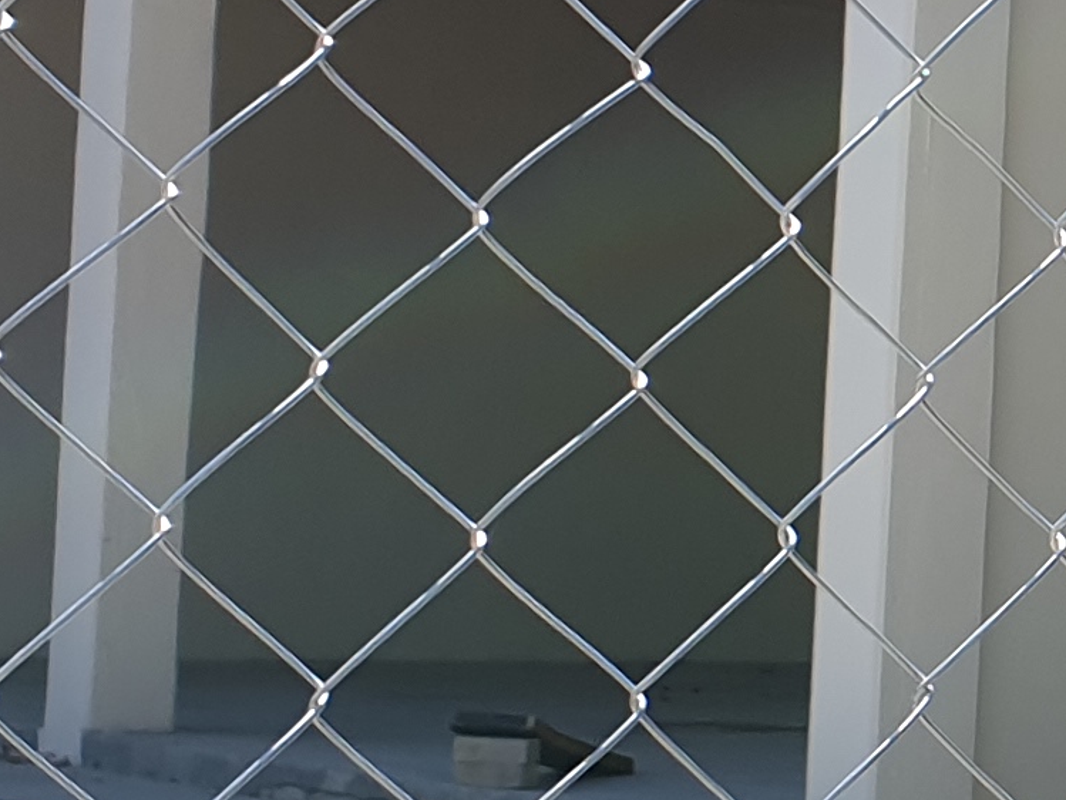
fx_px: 4312
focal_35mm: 140
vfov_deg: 10.6
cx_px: 2021
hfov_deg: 12.6
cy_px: 372
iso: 50
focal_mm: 4.3
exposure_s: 1/1340
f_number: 2.4
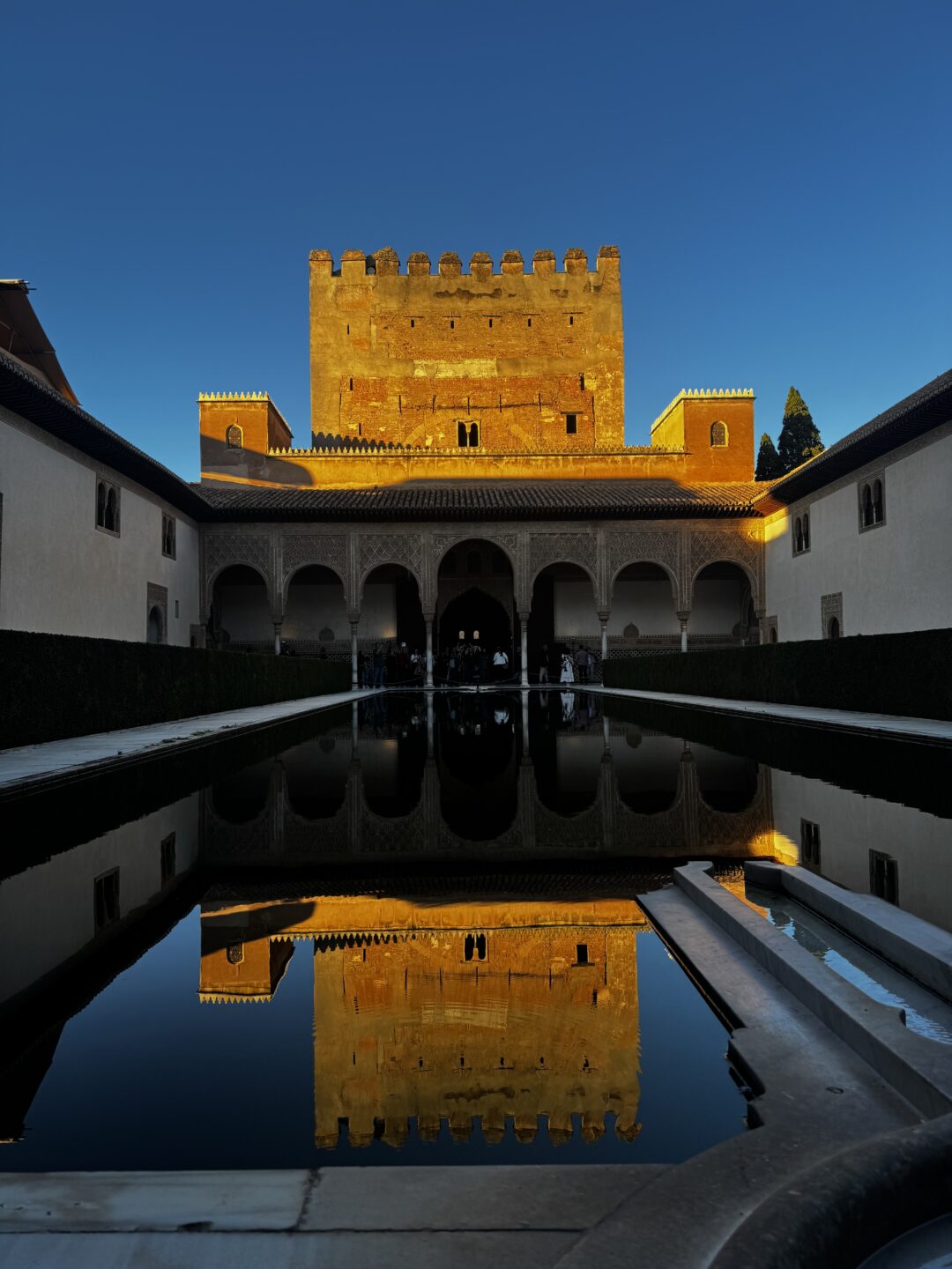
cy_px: 634
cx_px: 476
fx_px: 880
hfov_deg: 56.8
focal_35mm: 24
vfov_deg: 71.6
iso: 80
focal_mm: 6.76
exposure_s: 1/980
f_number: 1.78
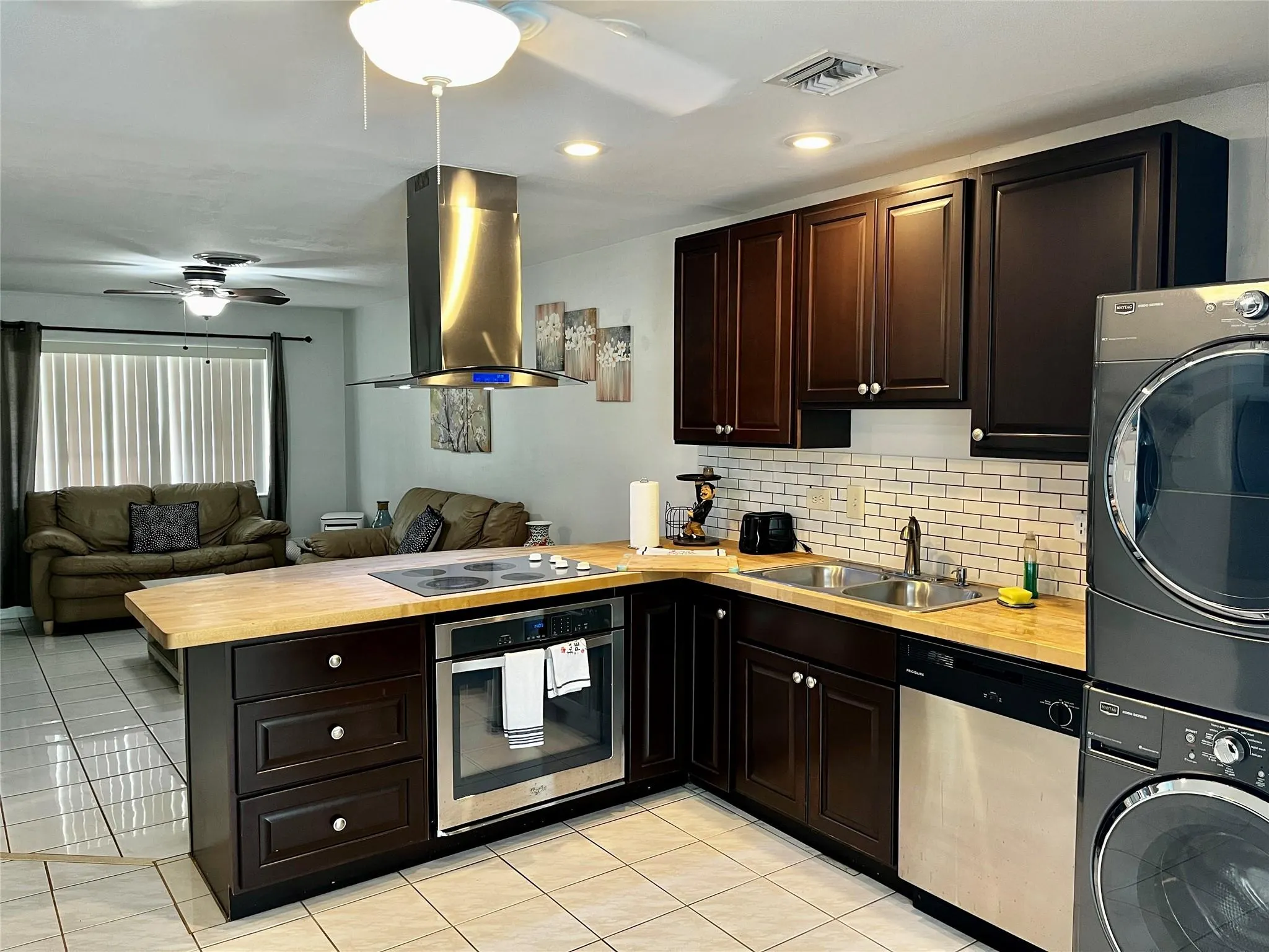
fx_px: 953
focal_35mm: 26
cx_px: 634
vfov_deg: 53.1
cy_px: 476
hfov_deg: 67.3
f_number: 1.6
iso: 200
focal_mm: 5.1
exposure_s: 1/60
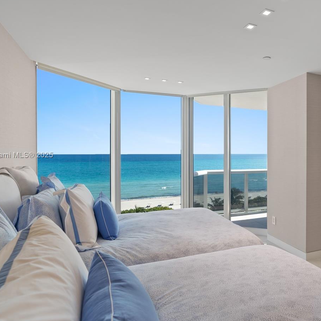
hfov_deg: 62.8
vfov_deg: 65.0
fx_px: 252
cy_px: 156
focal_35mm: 24
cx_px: 223
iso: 250
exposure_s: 1/20
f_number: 4.5
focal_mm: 16
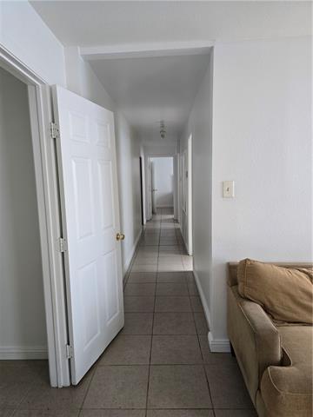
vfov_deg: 73.9
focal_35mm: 23
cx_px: 156
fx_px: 277
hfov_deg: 58.9
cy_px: 208
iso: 320
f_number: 1.7
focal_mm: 6.3
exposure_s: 1/120
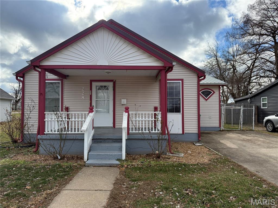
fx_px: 193
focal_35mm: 24
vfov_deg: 56.8
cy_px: 104
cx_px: 139
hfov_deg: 71.6
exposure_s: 1/3584
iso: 100
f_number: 1.78
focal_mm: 6.76
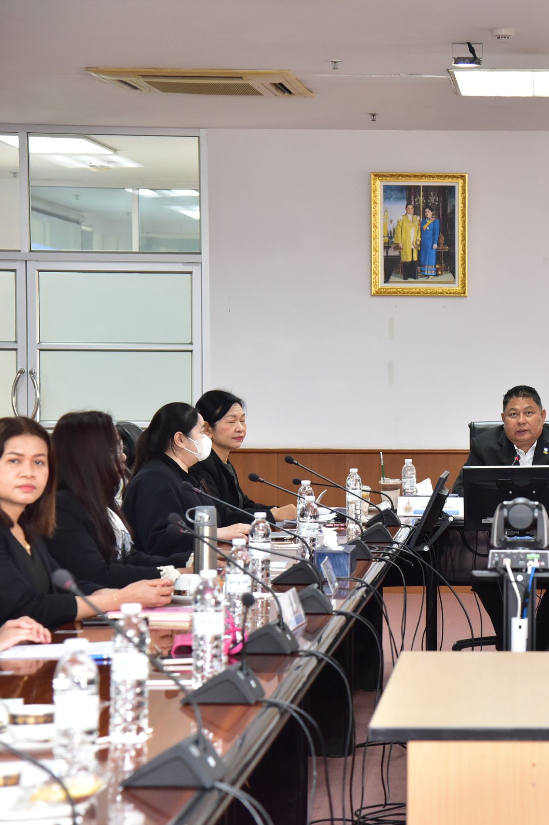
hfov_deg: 12.0
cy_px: 411
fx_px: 2586
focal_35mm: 113
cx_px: 519
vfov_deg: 18.1
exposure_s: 1/100
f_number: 5
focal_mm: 75
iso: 2500
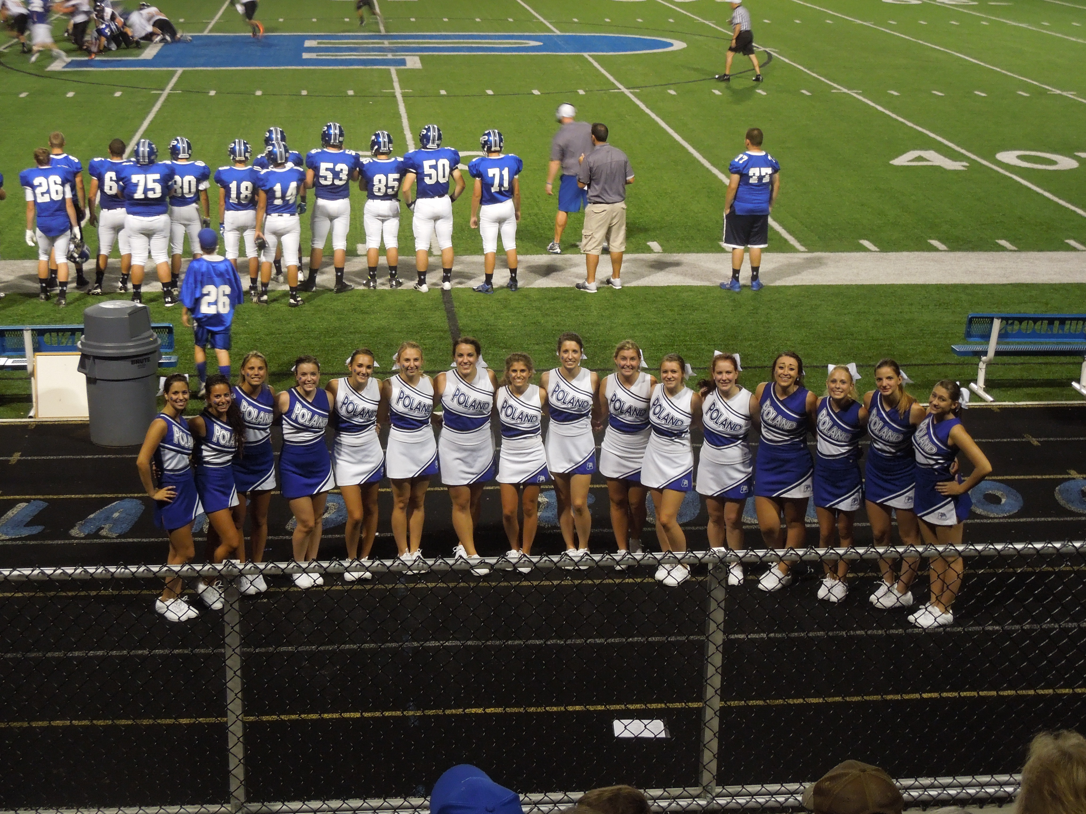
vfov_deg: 24.0
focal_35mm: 61
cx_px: 543
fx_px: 1914
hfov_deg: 31.7
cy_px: 407
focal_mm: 11
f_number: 4.3
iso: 400
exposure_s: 1/13
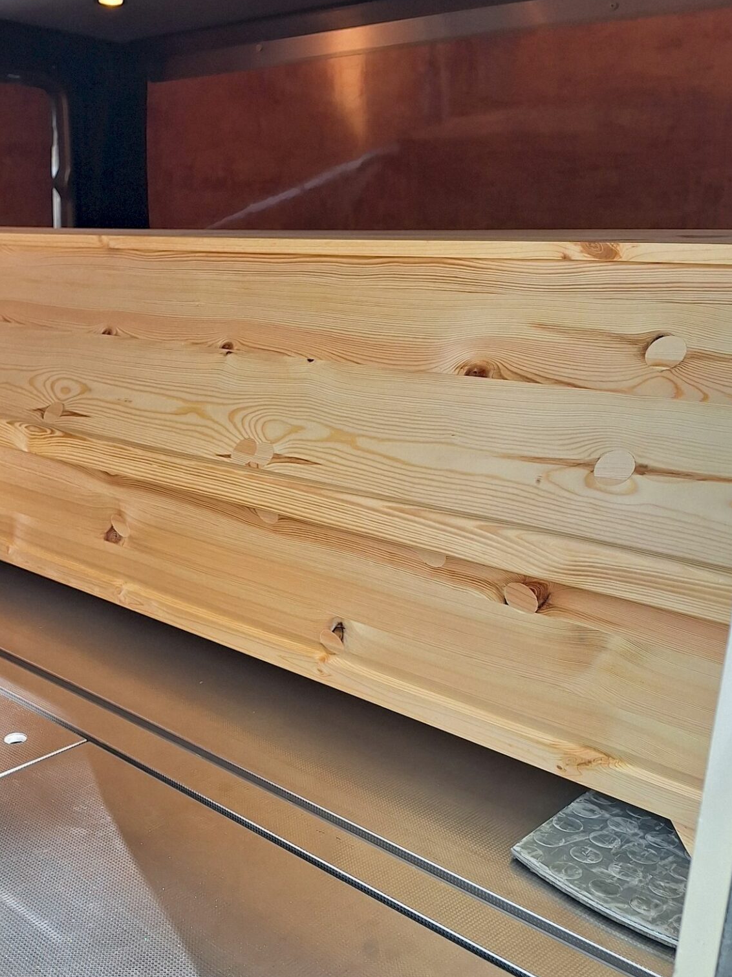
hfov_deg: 36.1
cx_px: 196
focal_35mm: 39
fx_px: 1100
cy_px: 529
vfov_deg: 47.8
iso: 40
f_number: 1.8
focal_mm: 5.54
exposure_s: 1/217
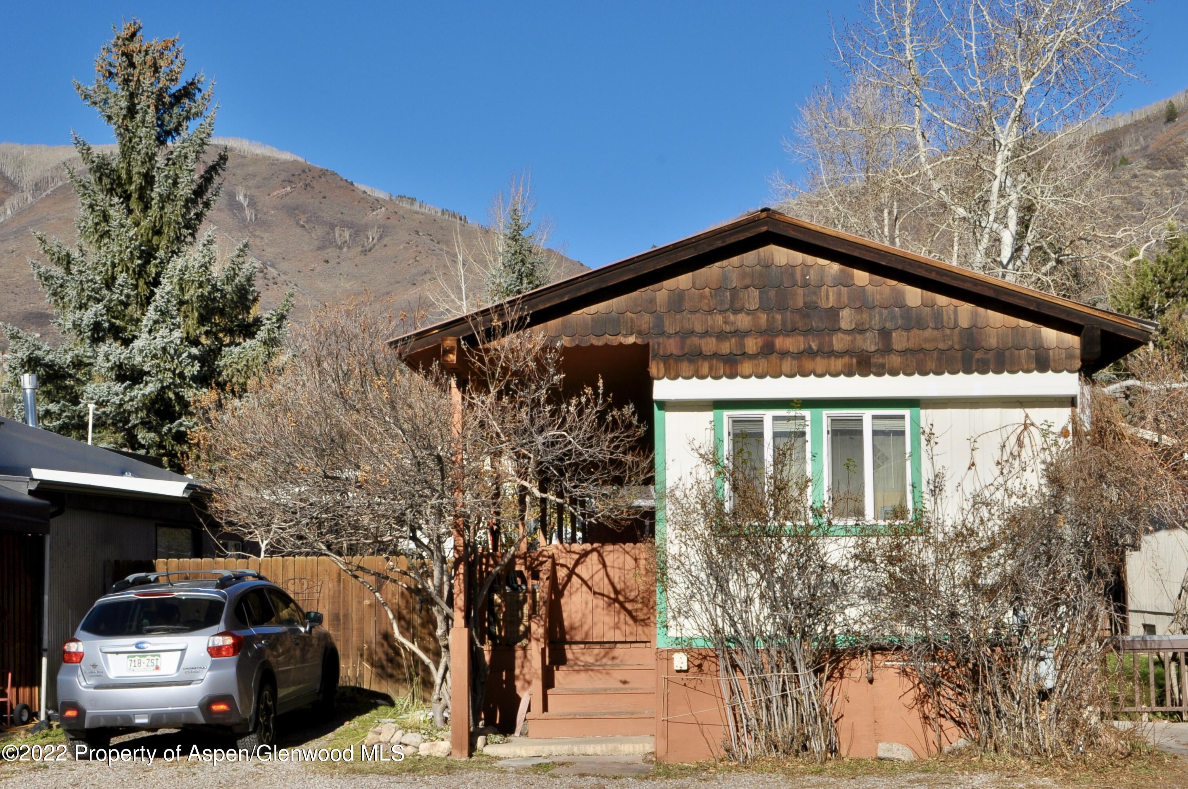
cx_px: 594
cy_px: 394
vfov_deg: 30.8
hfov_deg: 45.0
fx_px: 1434
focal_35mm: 44
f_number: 14
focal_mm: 29
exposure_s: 1/200
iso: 200
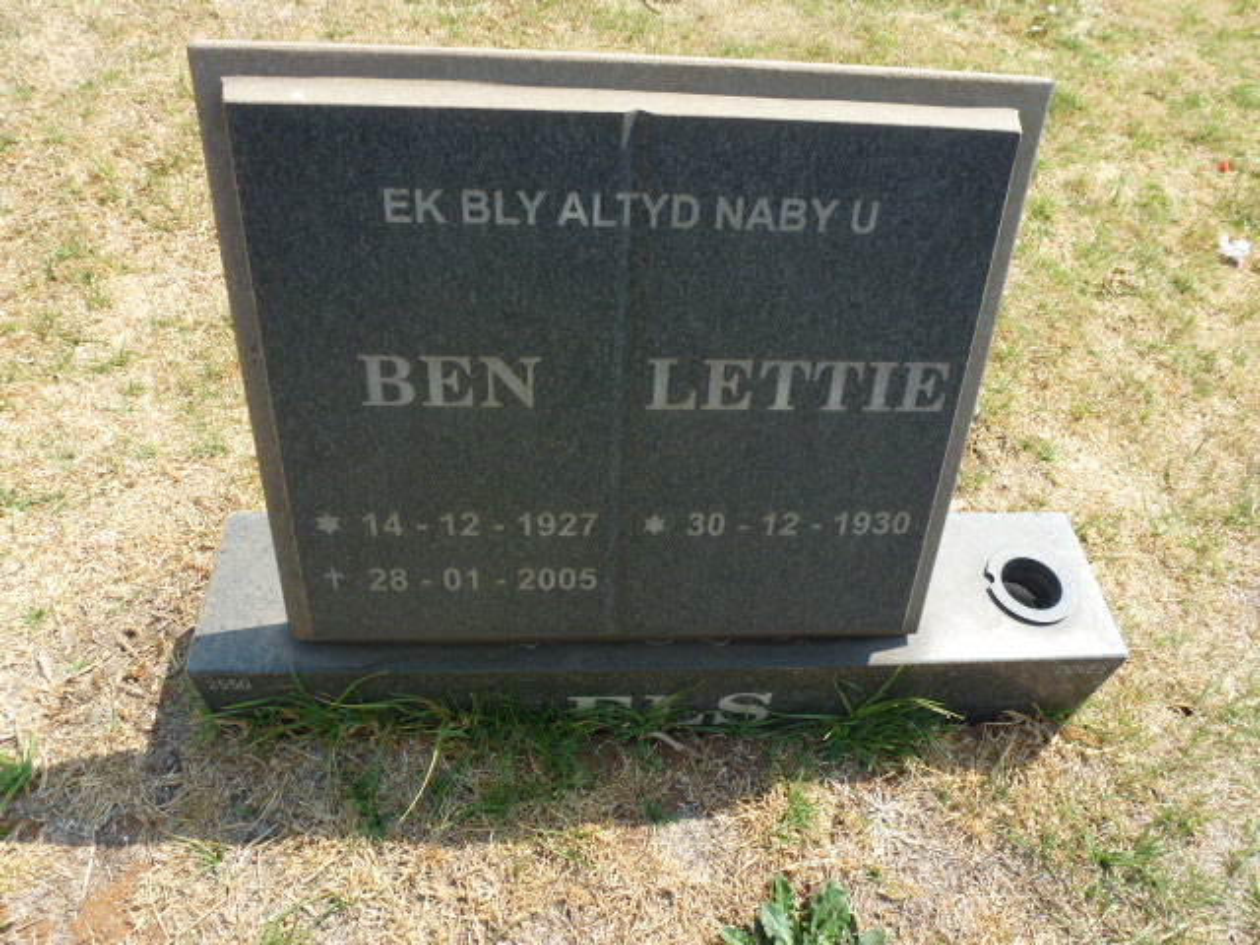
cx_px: 630
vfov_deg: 56.8
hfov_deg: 71.6
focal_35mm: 24
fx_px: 874
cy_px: 472
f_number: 4
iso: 100
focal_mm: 4.3
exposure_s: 1/320
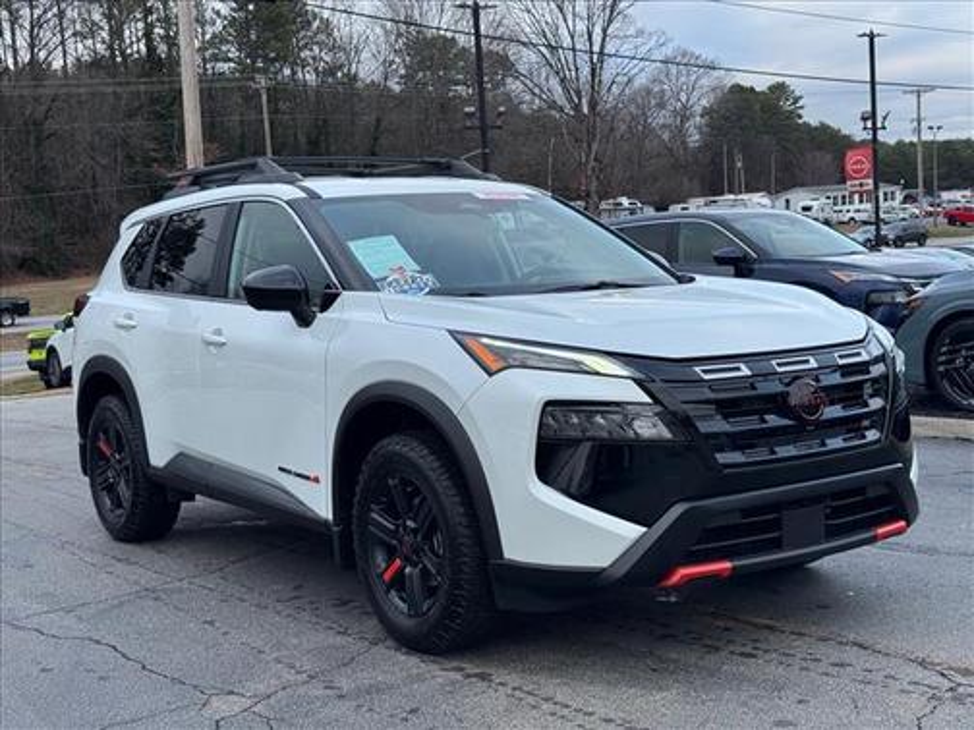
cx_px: 487
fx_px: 1351
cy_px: 365
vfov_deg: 30.3
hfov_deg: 39.7
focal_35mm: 48
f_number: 1.78
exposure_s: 1/1263
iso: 64
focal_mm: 6.76
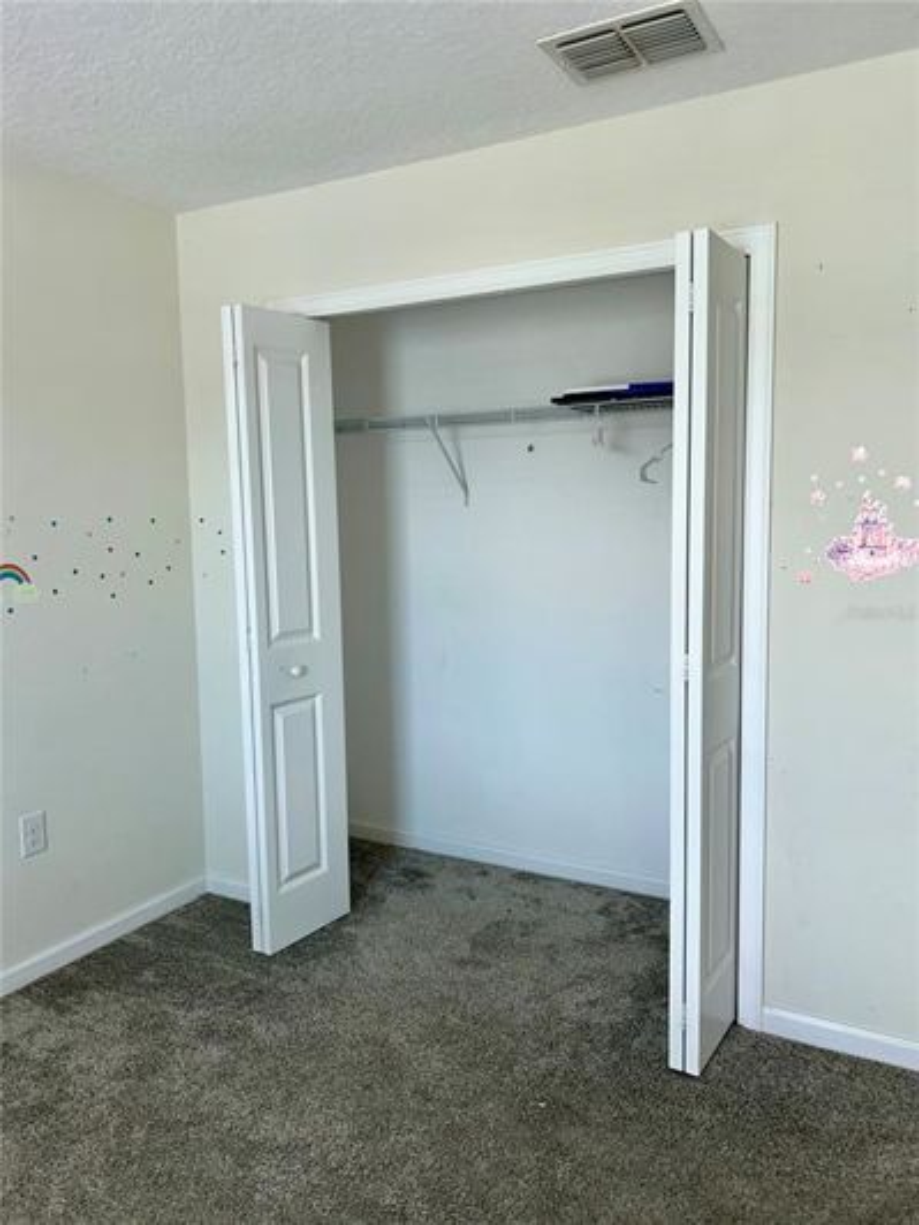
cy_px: 612
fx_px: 920
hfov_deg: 53.1
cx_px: 460
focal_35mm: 26
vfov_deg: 67.3
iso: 40
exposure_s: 1/27
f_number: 1.5
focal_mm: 5.7
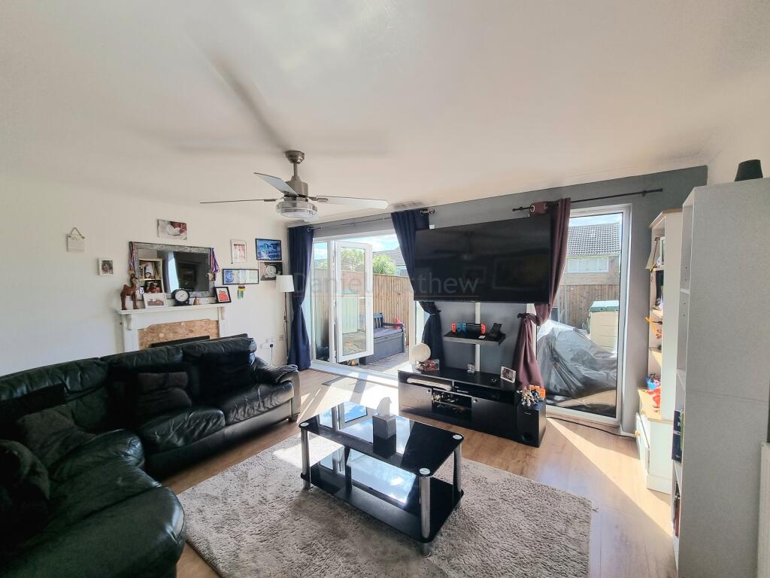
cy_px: 289
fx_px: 289
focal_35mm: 13
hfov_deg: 106.2
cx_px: 385
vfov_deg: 89.9
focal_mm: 2.2
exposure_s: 1/400
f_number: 2.2
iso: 50
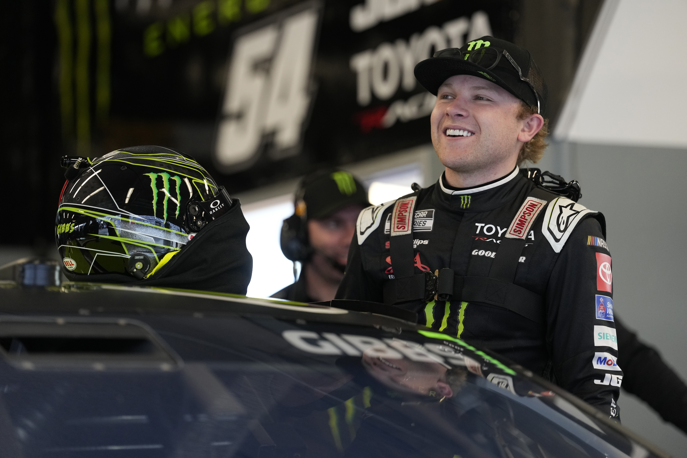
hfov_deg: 16.1
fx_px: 2423
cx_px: 344
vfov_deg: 10.8
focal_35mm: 127
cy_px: 229
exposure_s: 1/500
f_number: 2.5
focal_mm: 127
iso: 2000
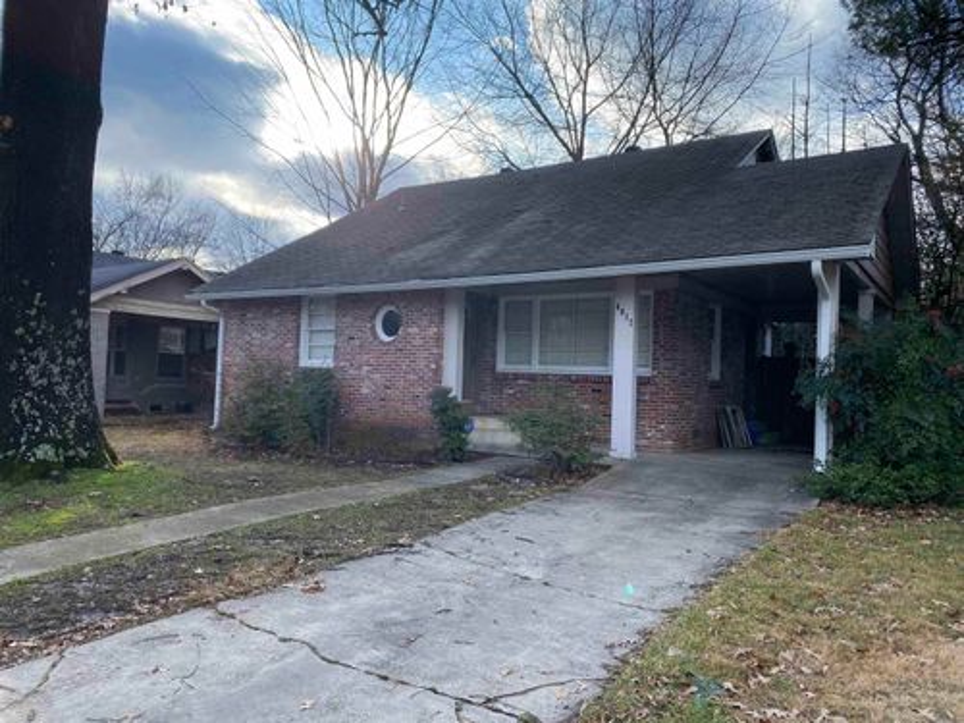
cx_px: 482
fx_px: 724
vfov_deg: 53.1
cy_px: 362
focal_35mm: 26
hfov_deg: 67.3
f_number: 1.8
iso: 32
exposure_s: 1/1287
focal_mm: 4.25
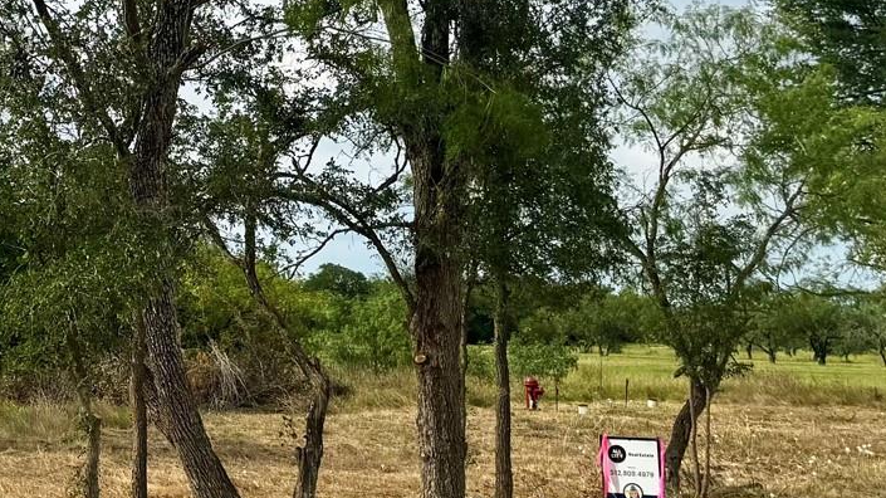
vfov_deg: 15.7
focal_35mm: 76
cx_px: -165
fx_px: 1785
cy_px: 44
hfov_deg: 25.2
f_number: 1.78
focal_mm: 6.76
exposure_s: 1/3597
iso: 80
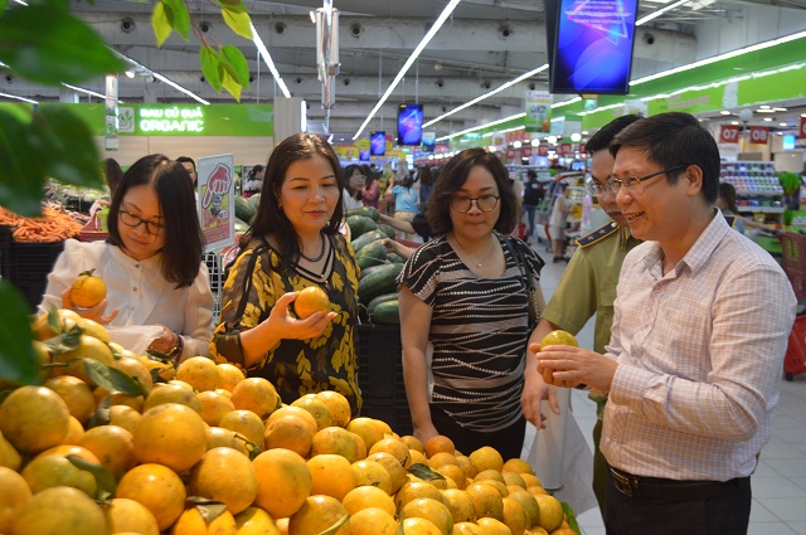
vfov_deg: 31.8
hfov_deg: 46.5
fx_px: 939
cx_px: 403
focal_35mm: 42
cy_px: 268
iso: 800
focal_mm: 28
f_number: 5
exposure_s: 1/100
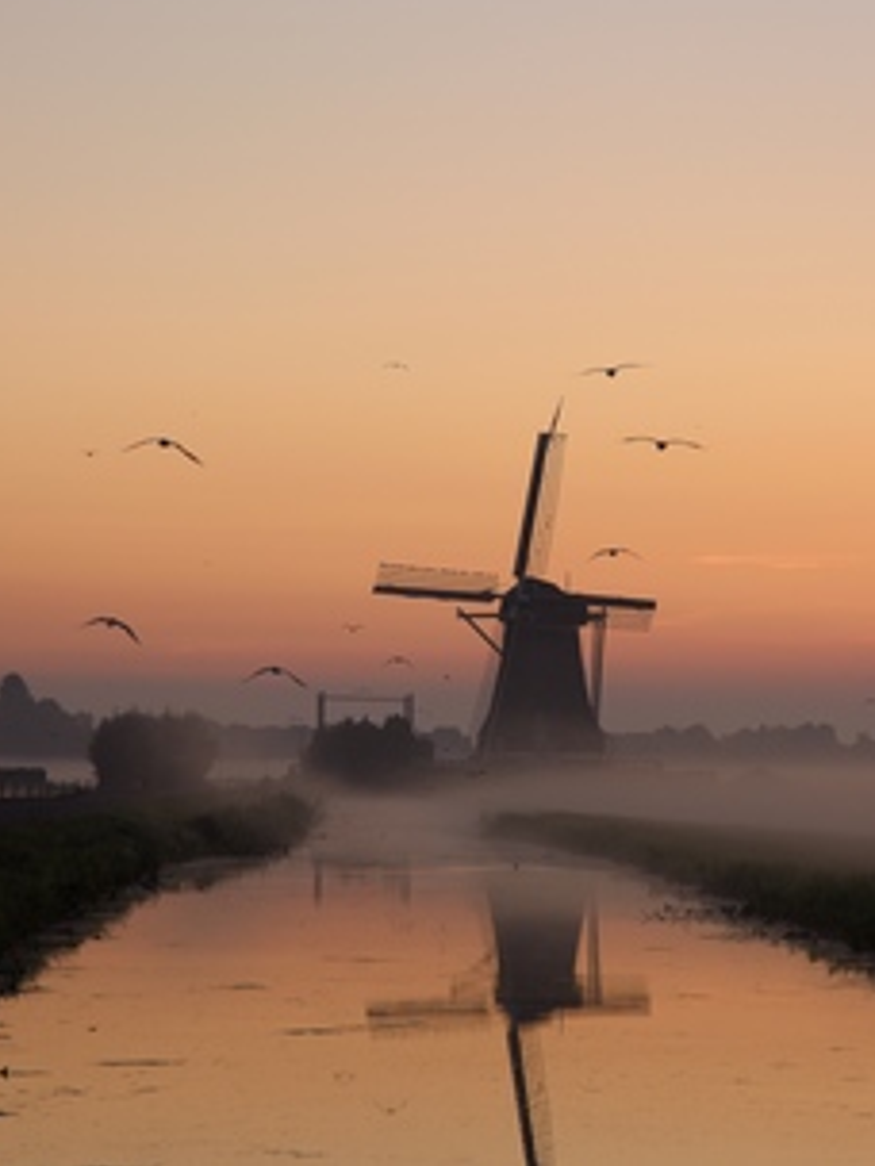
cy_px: 581
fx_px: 5157
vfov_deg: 12.9
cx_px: 564
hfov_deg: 9.7
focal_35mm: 153
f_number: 8
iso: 250
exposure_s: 1/160
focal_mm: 105
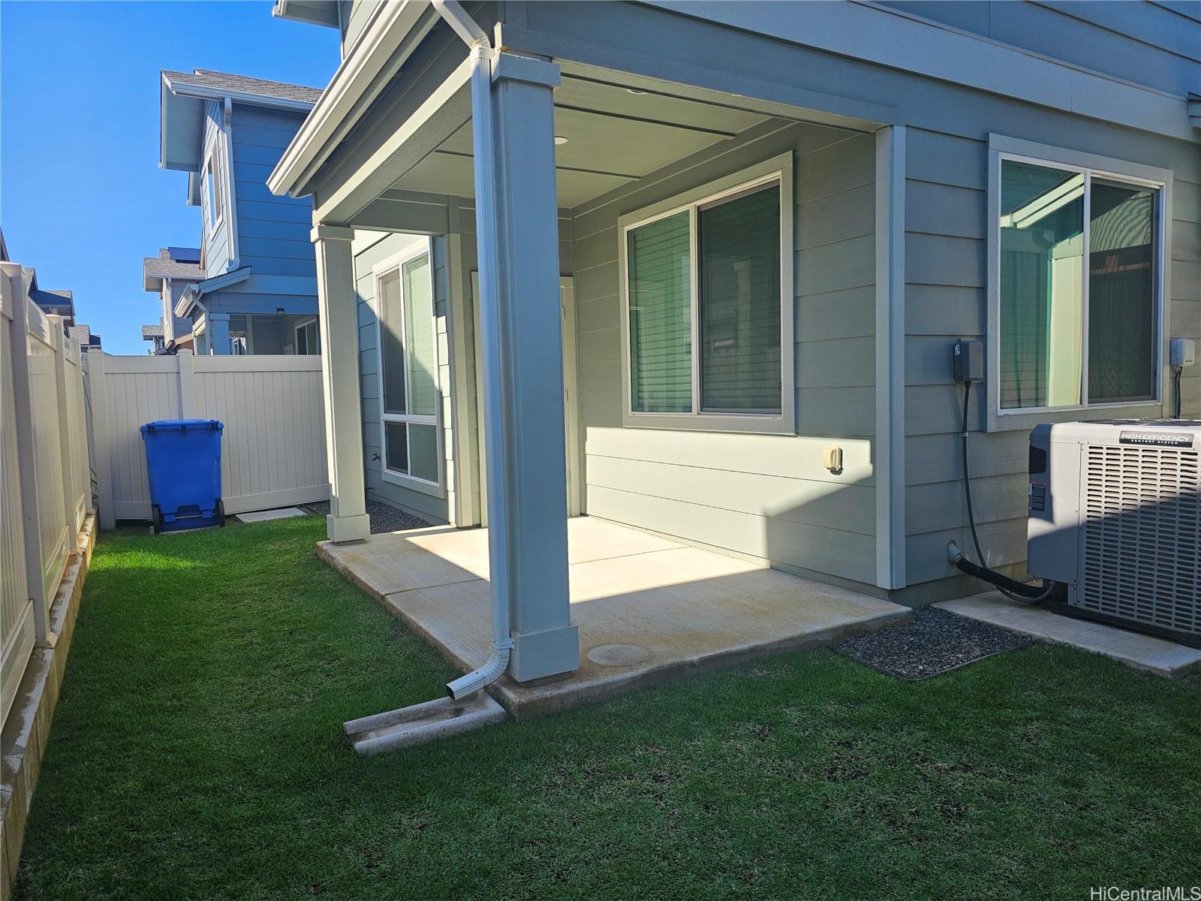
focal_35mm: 23
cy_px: 450
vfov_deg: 58.9
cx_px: 600
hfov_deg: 73.9
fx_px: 798
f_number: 1.7
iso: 10
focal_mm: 6.3
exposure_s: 1/376
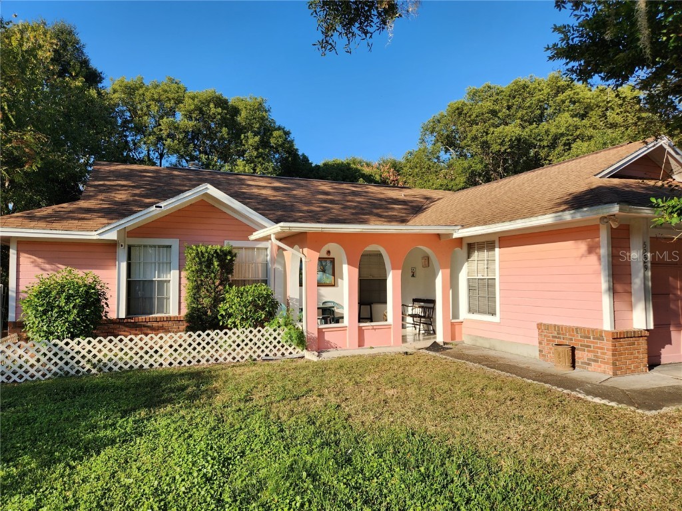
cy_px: 256
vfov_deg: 58.9
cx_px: 341
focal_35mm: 23
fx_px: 453
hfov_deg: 73.9
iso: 20
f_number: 1.8
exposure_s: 1/1242
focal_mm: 5.4
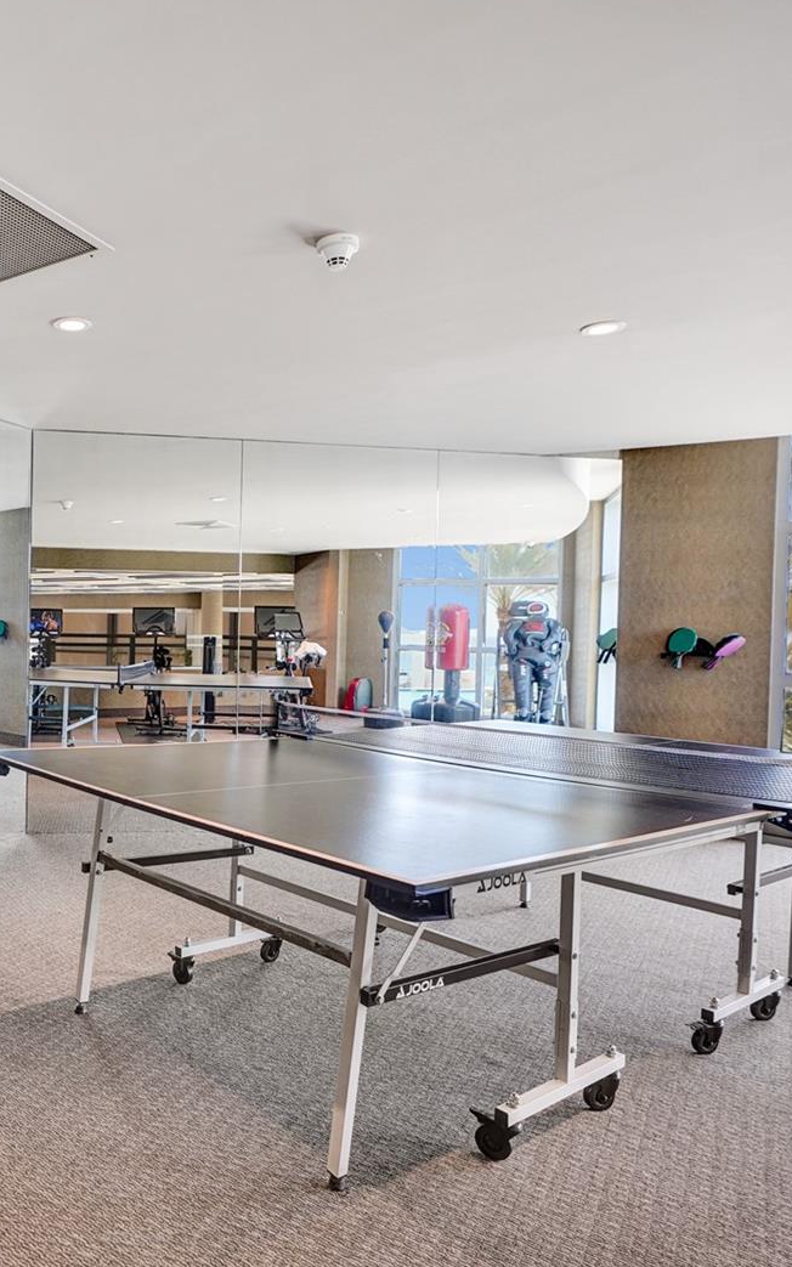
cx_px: 67
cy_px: 632
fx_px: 863
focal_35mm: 25
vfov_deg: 72.5
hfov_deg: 44.5
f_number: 4
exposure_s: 1/160
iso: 400
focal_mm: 16
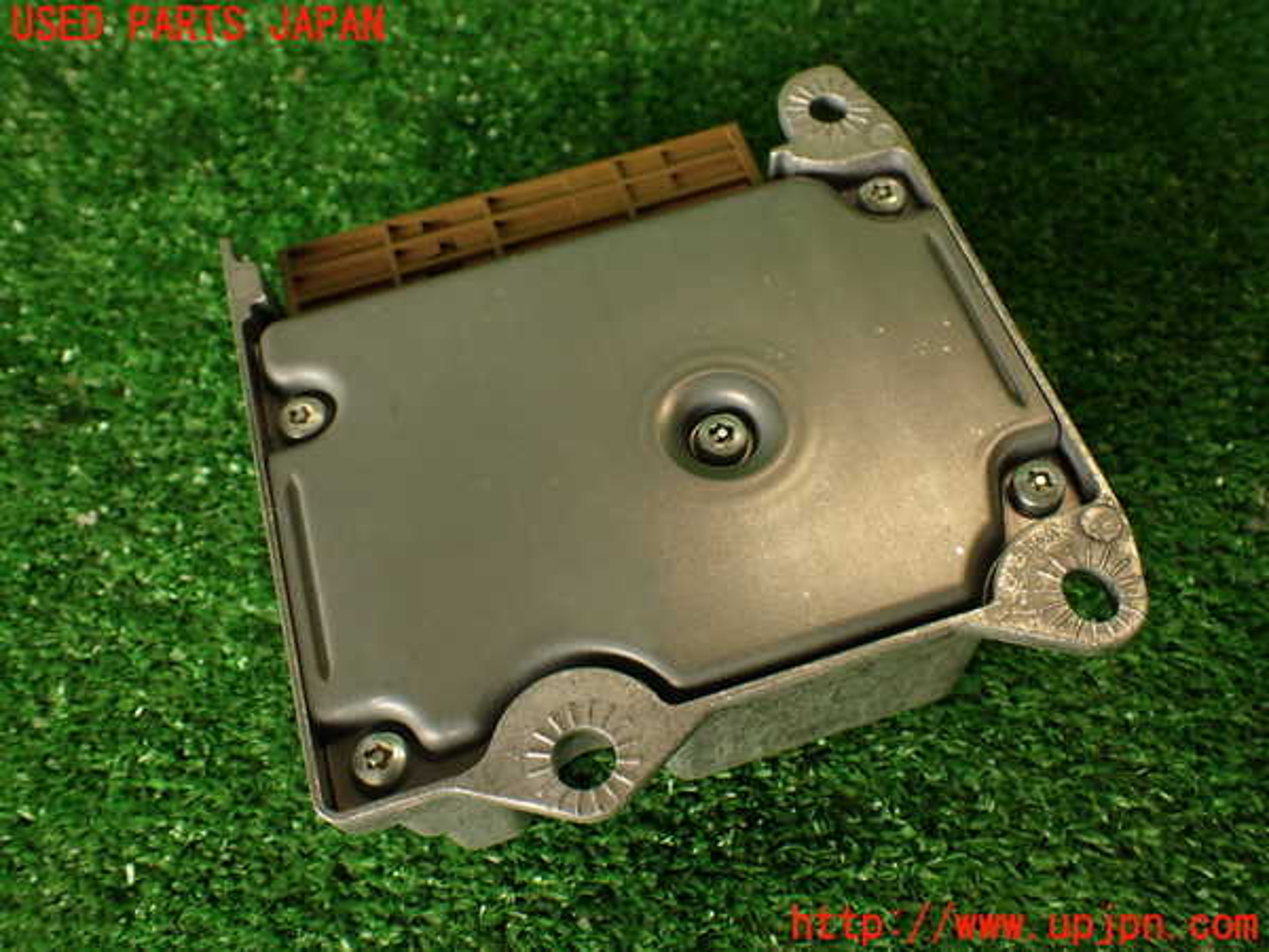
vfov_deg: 44.2
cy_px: 476
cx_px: 634
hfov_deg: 56.8
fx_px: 1173
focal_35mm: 32
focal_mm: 5.79
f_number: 2.4
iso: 100
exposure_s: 1/60
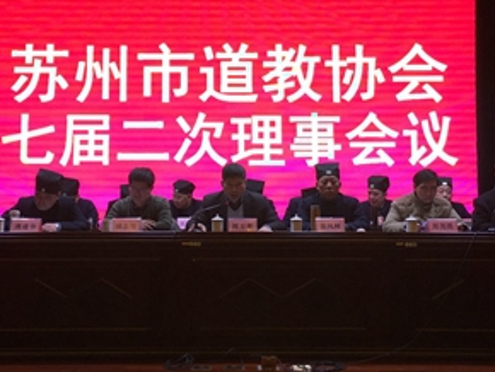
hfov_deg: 36.7
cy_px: 125
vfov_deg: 27.9
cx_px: 217
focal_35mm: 52
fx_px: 744
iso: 64
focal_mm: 4.15
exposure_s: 1/33
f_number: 2.2
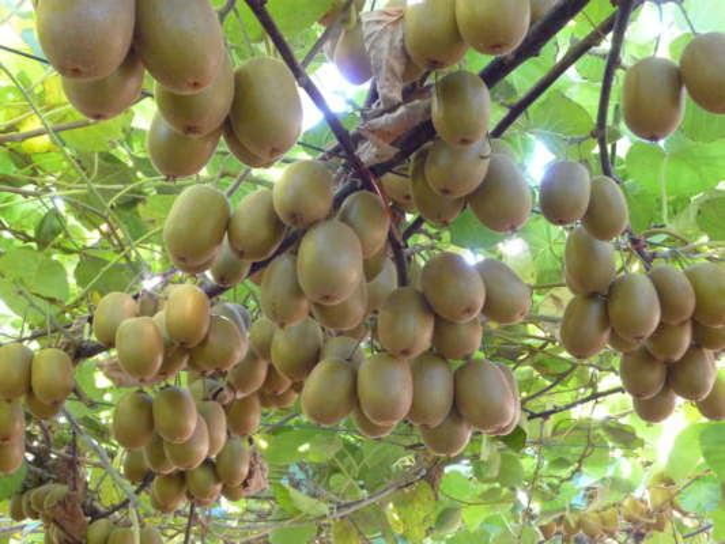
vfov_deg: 32.2
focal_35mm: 45
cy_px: 272
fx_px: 943
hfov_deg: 42.1
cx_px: 362
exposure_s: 1/10
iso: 400
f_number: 4.1
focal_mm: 7.6
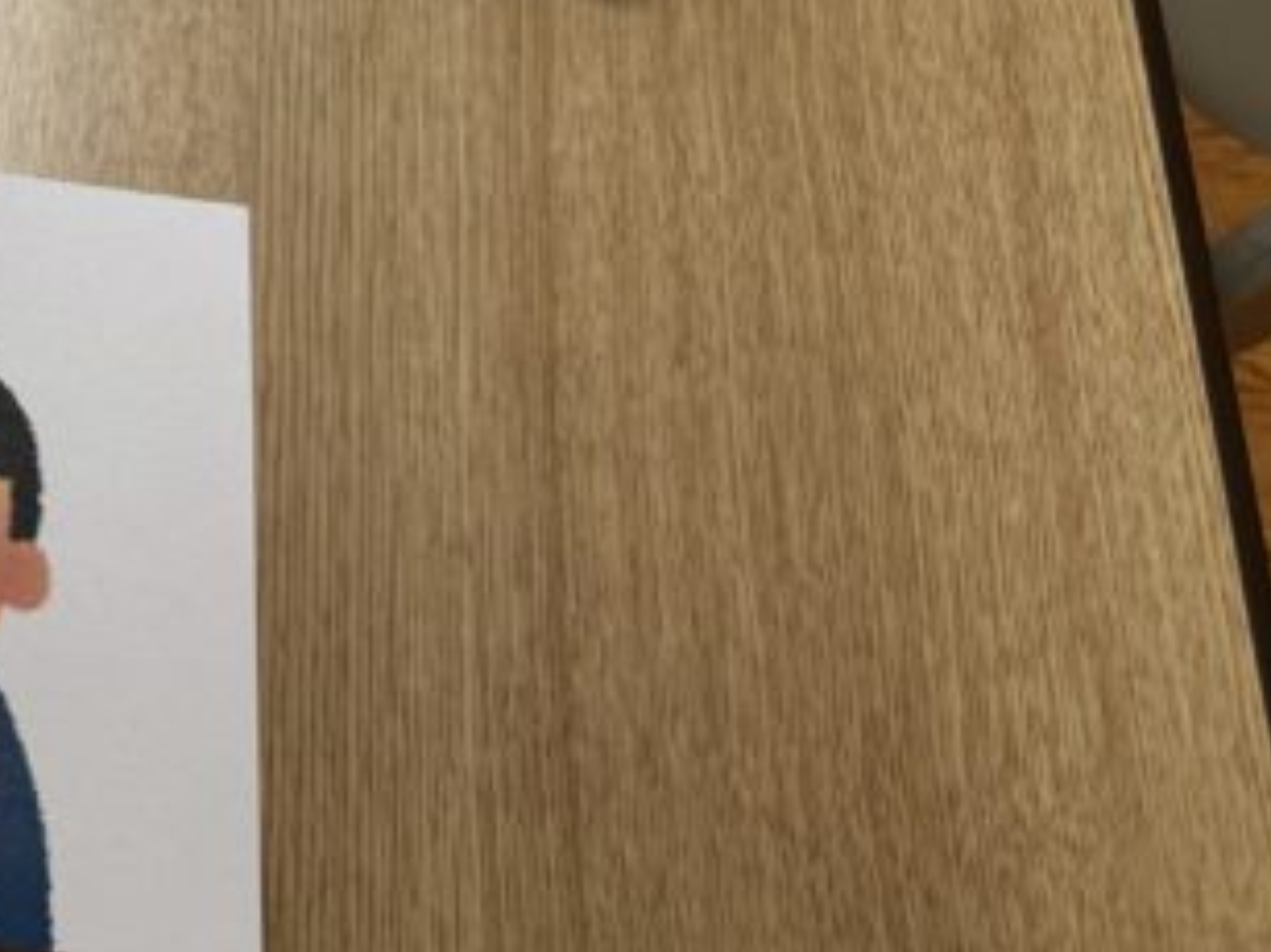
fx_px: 2936
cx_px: -725
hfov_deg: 20.3
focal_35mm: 80
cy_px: -368
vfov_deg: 17.1
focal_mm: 6.76
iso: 64
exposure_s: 1/270
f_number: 1.78
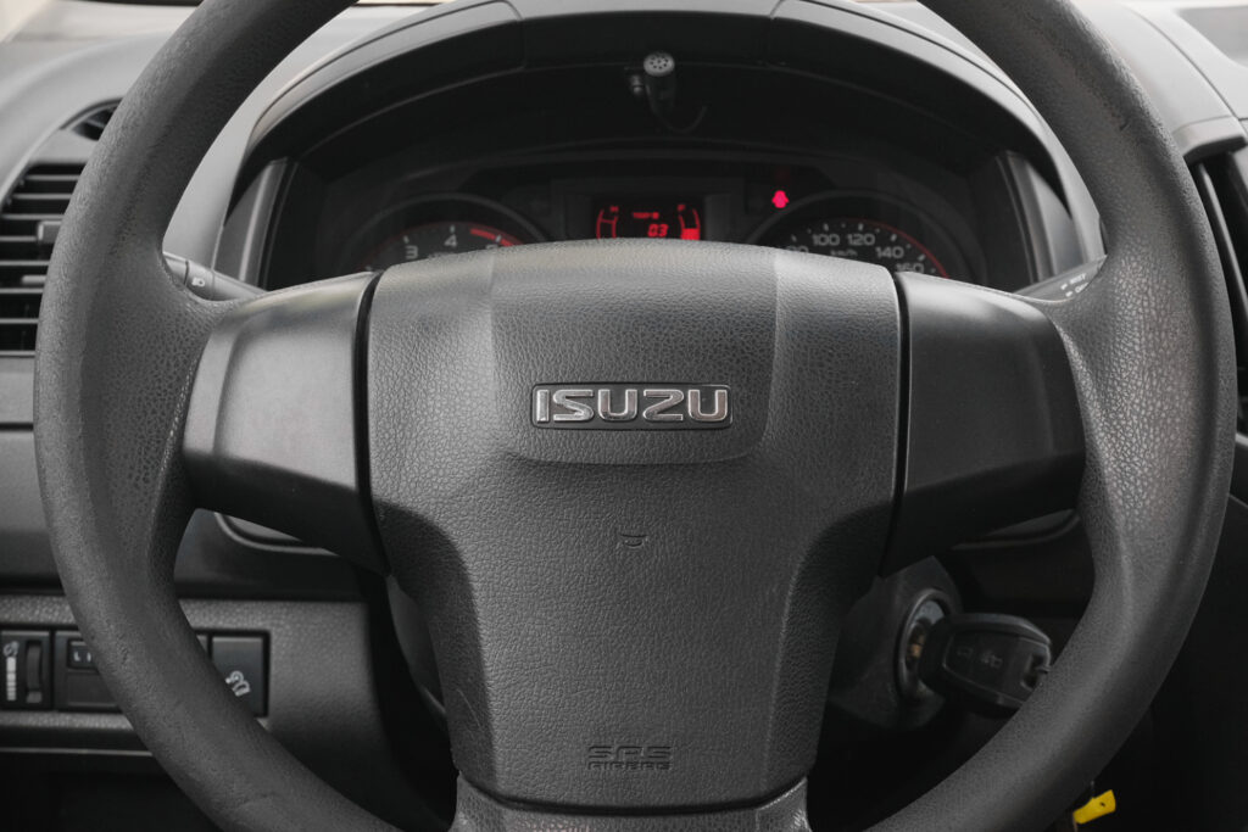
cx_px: 624
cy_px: 416
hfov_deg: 29.7
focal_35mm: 68
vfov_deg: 20.0
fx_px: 2358
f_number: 9
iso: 2000
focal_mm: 45
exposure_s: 1/160
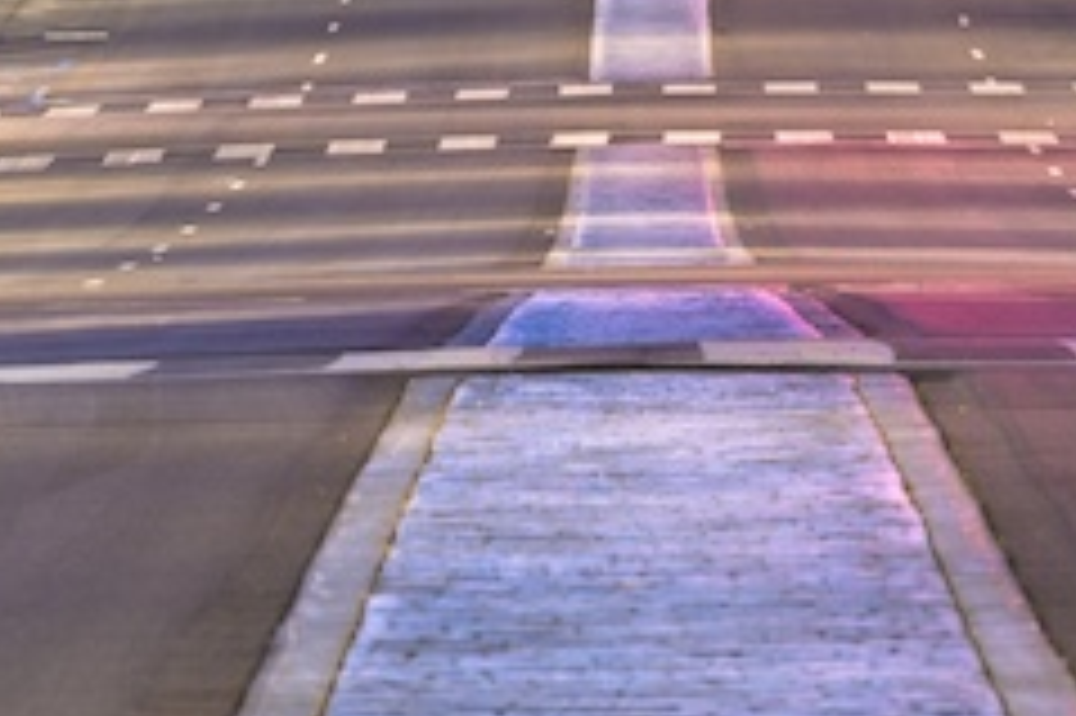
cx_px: 653
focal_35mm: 733
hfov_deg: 2.8
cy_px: -700
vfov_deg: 1.9
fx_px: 21893
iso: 64
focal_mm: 175
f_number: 11
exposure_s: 20
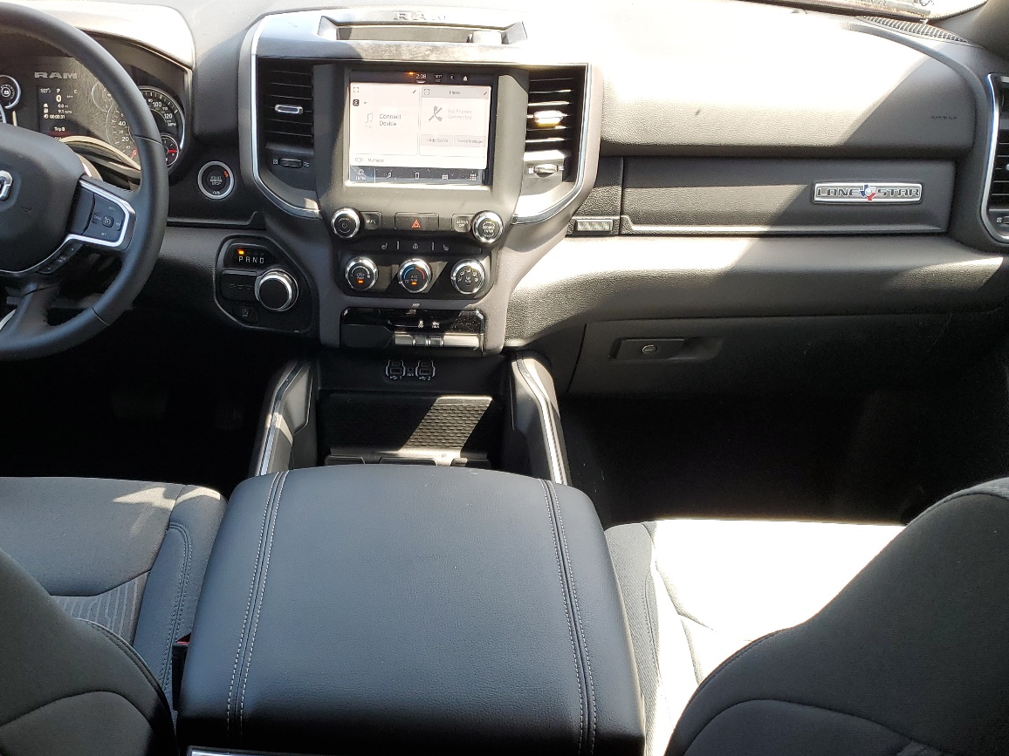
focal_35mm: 36
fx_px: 1049
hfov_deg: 50.9
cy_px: 502
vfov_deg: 39.2
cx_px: 381
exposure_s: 1/179
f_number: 1.5
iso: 50
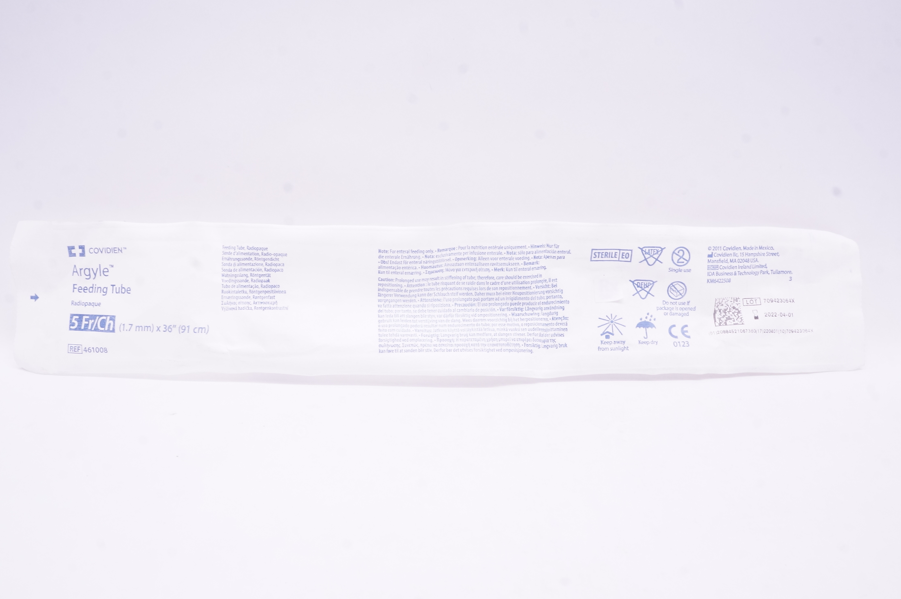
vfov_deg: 43.5
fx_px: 750
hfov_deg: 62.0
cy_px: 299
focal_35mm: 30
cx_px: 432
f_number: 16
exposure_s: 1/15
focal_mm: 18
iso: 800
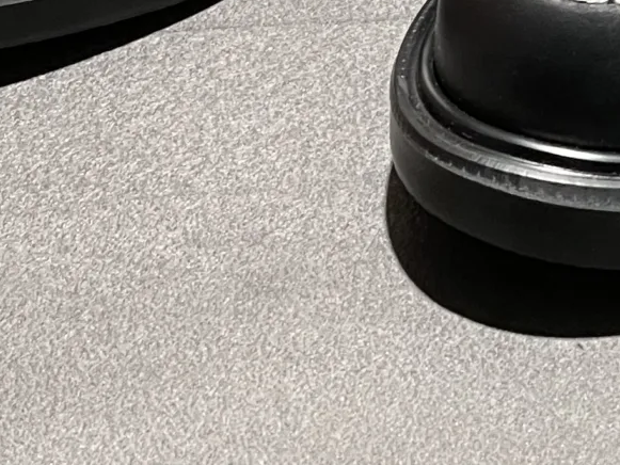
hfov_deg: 8.6
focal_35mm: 229
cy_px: -469
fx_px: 4102
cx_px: 608
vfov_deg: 6.3
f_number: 2
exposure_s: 1/60
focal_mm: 6
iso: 200
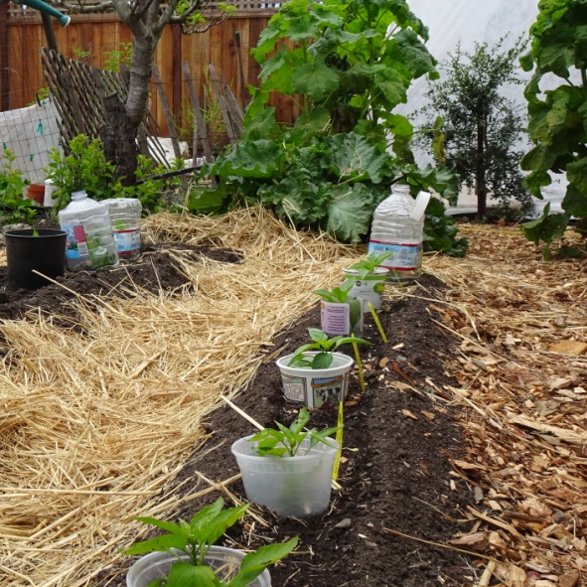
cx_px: 147
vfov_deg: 34.6
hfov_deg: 34.0
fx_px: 940
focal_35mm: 49
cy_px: 260
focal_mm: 5.43
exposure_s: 1/500
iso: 80
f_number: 4
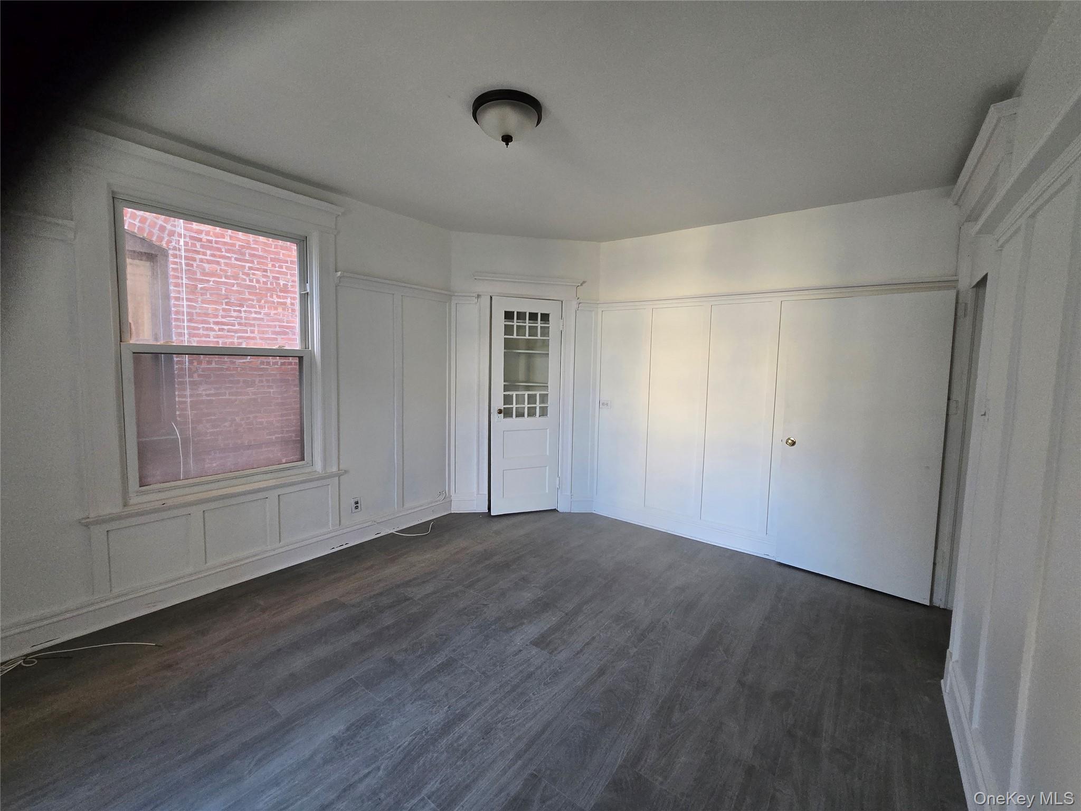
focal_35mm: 13
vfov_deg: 89.9
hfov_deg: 106.2
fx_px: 406
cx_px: 540
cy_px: 406
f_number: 2.2
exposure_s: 1/60
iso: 500
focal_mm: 2.2
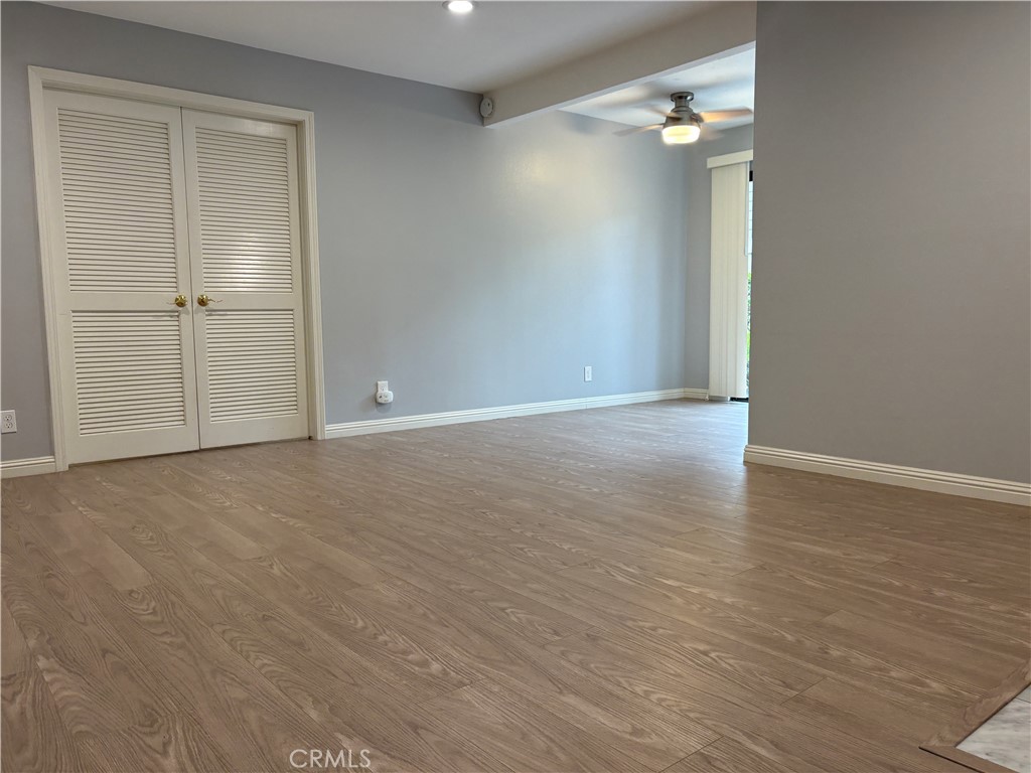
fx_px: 774
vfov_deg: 53.1
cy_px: 386
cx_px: 516
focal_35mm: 26
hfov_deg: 67.3
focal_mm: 5.96
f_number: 1.6
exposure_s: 1/60
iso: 100
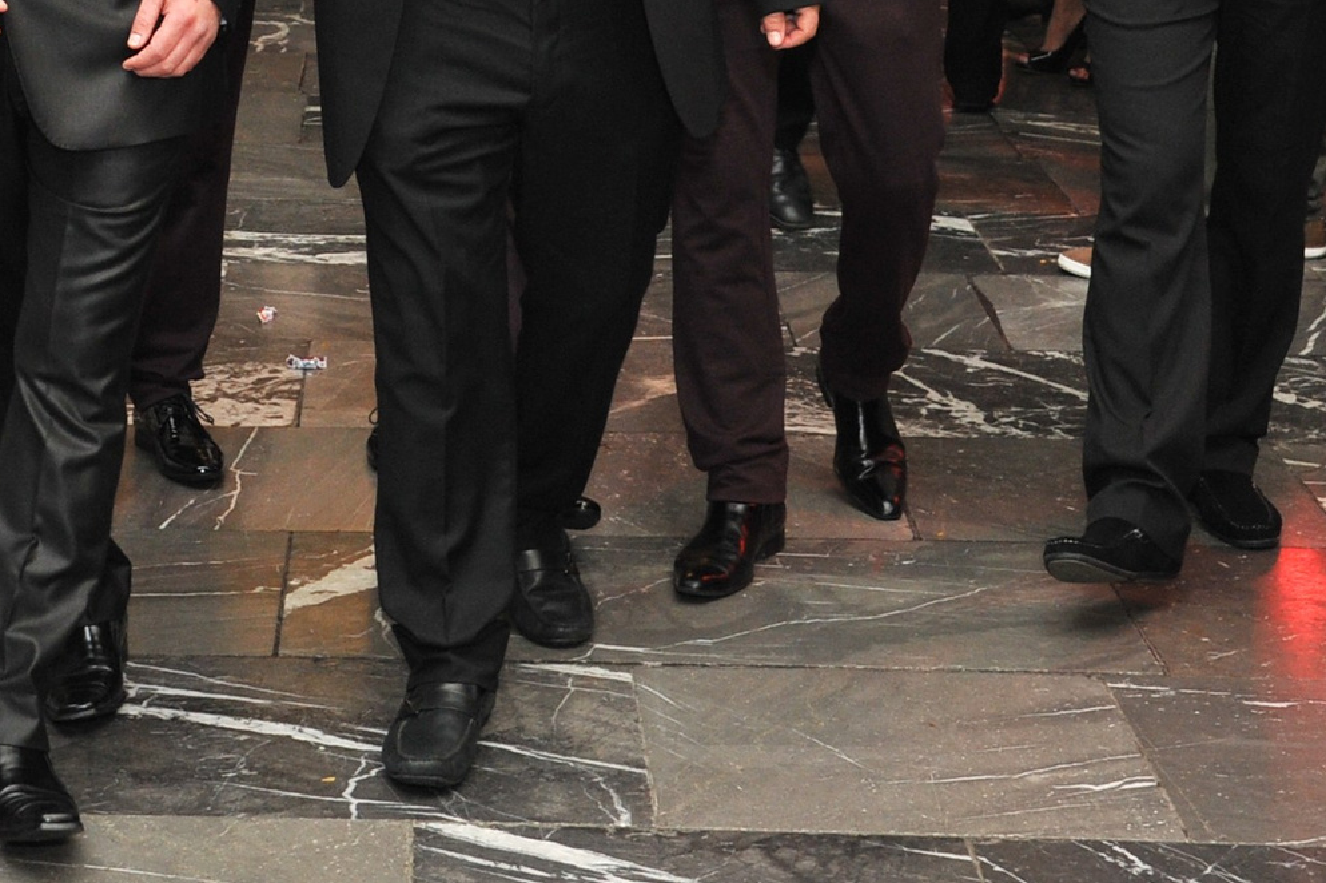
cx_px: 207
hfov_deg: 20.5
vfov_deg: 13.6
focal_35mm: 98
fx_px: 3608
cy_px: -140
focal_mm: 38
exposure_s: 1/125
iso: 1600
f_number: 5.6
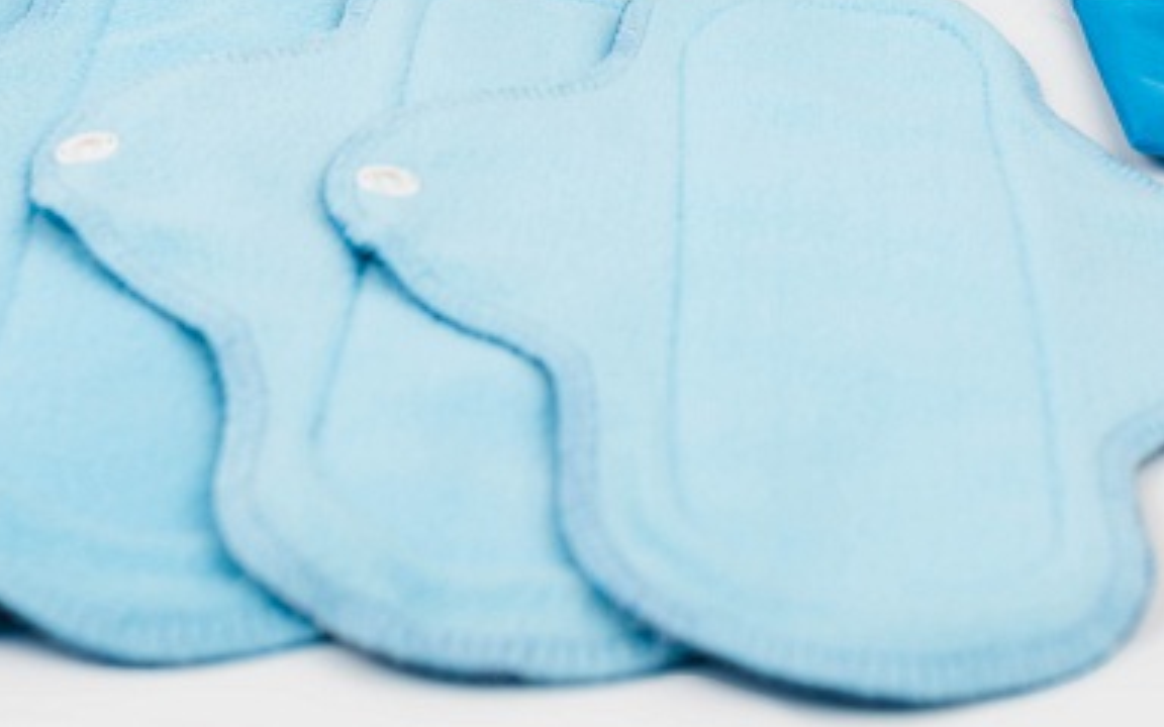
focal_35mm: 93
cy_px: -144
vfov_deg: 13.7
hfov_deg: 22.3
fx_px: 2950
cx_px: 703
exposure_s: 1/160
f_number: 5.6
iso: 100
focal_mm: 35
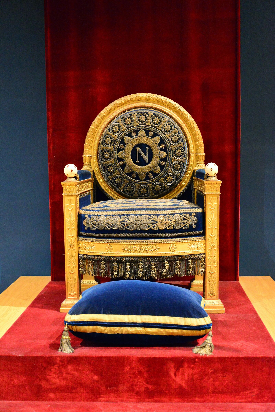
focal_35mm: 48
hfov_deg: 28.1
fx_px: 549
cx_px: 138
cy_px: 206
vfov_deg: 41.1
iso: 6400
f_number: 4.2
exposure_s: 1/25
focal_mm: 48
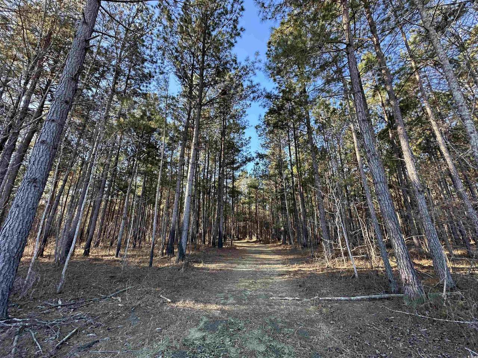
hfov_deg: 102.1
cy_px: 179
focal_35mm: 14
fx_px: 193
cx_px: 239
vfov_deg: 85.7
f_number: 2.2
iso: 40
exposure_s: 1/155
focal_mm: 2.22
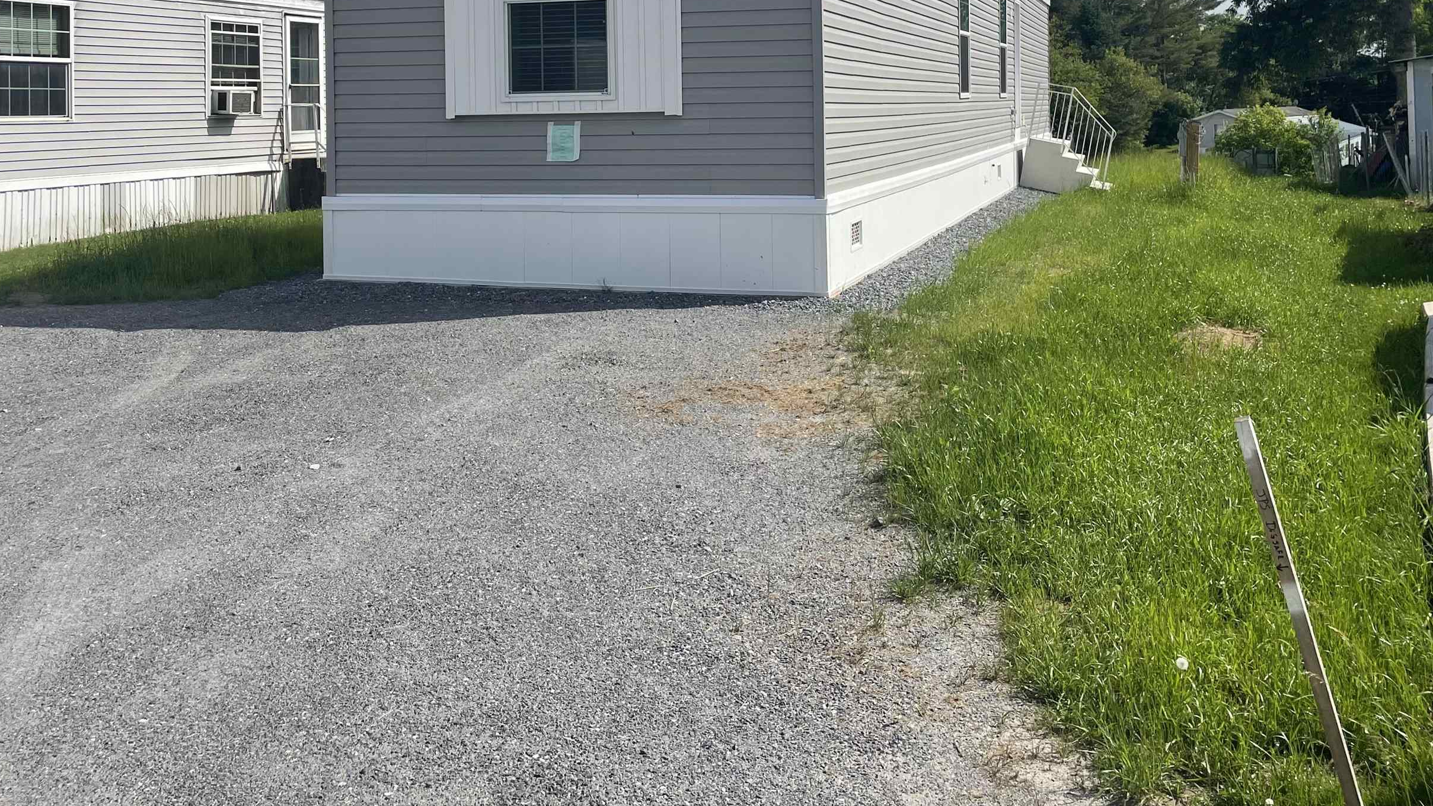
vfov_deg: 31.7
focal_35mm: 36
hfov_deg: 55.3
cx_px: 731
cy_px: 124
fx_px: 1368
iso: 32
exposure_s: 1/5556
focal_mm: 4.2
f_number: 1.6
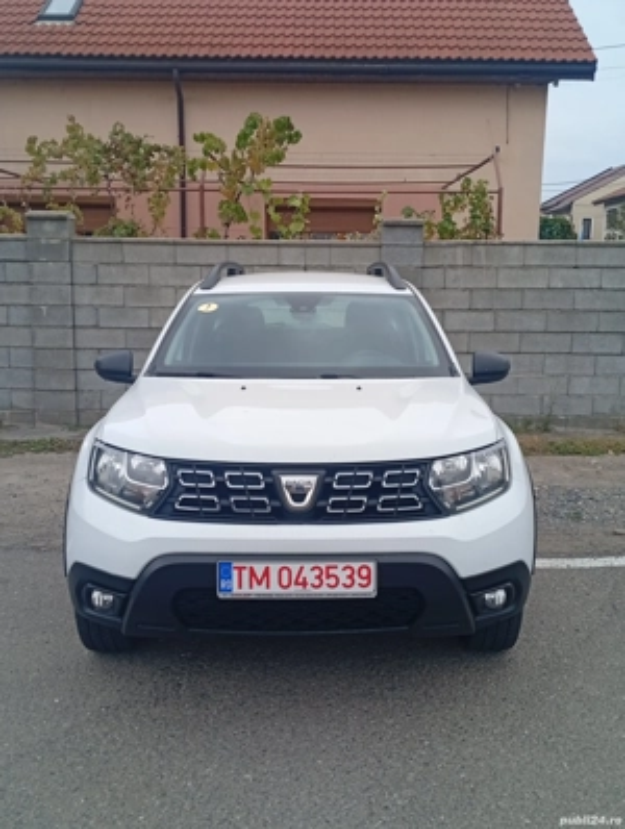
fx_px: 888
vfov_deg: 50.1
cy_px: 414
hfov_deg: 38.8
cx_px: 312
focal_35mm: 37
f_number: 1.8
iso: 50
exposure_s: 1/115
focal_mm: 3.98
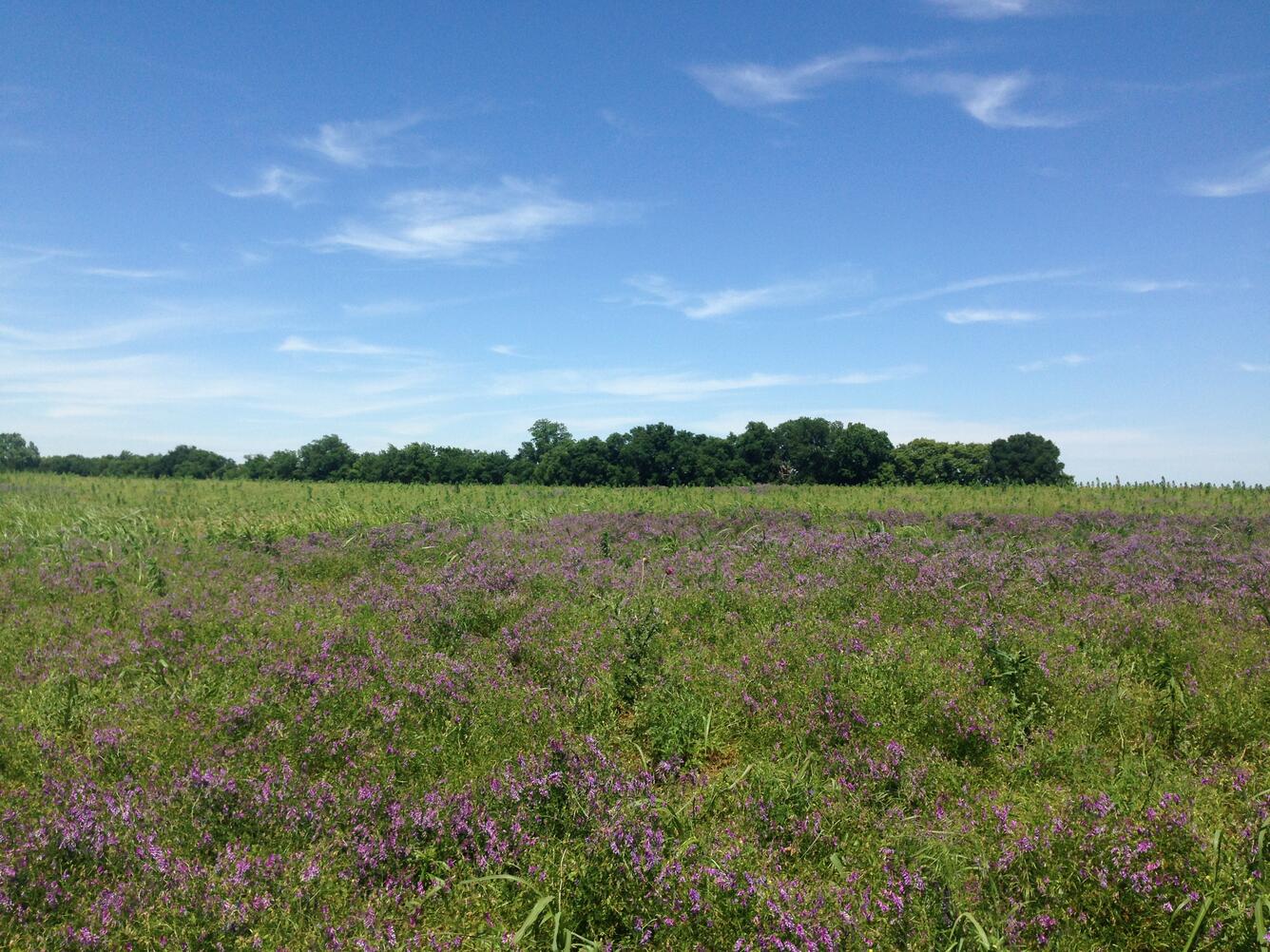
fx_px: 1211
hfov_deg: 55.4
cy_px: 476
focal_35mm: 33
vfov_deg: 42.9
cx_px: 635
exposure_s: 1/1938
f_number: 2.4
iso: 50
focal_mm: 4.12
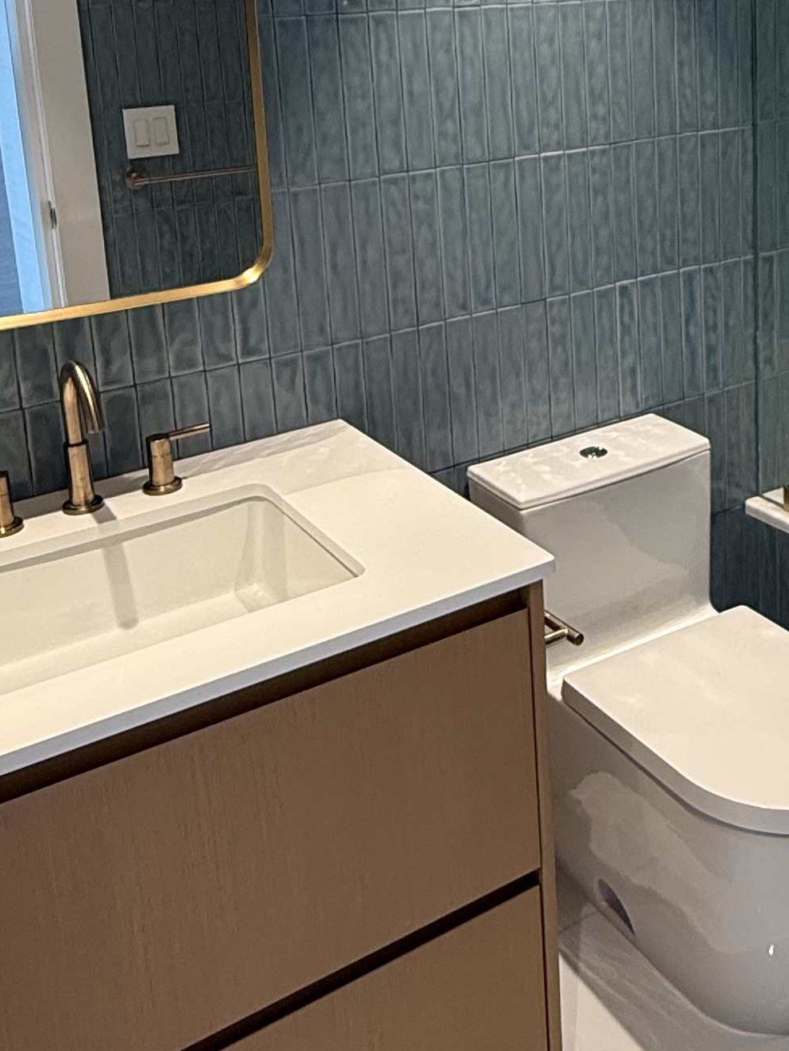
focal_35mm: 43
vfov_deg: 42.0
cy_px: 215
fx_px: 1307
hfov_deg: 32.9
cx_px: 593
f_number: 2.2
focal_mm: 2.22
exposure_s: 1/99
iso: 200
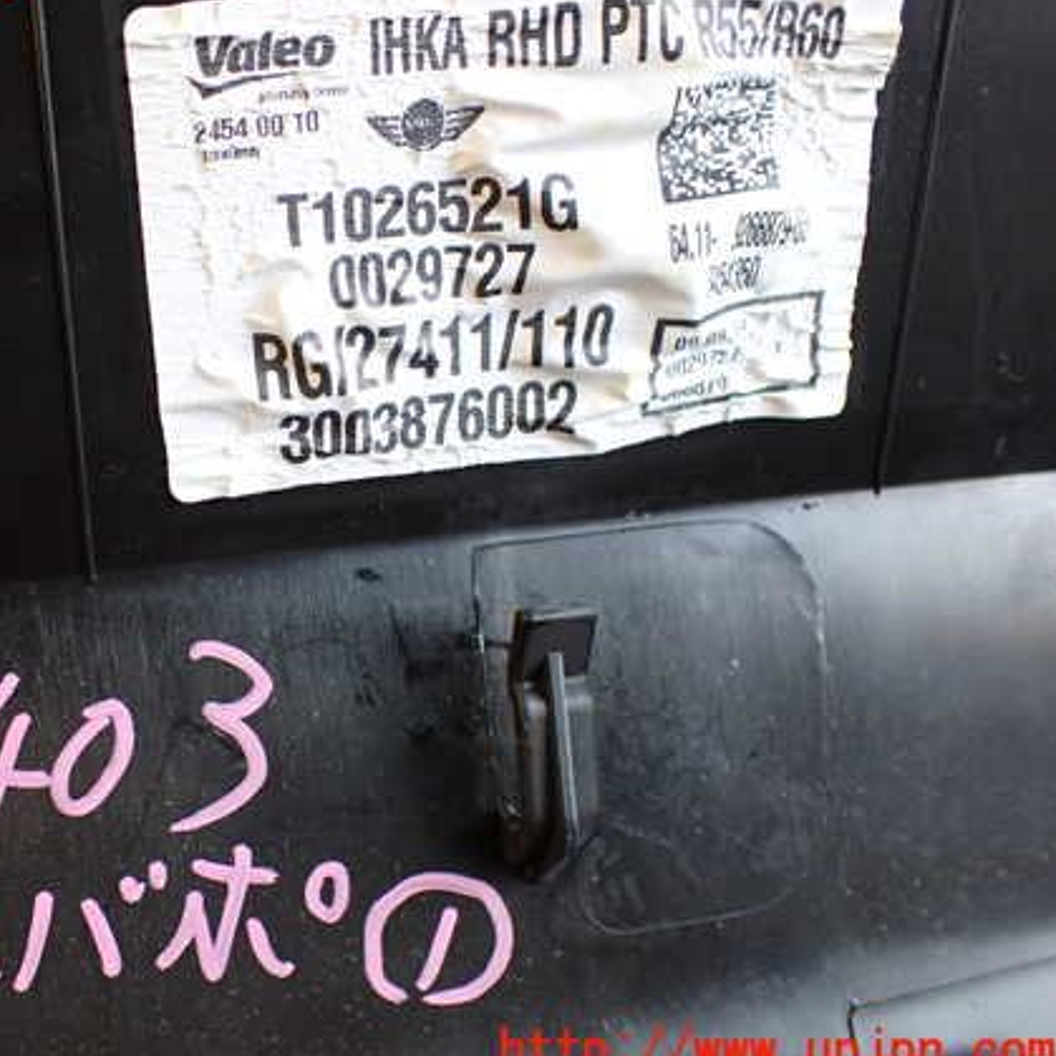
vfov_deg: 43.9
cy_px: 517
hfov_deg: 43.0
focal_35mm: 38
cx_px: 313
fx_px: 1312
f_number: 2.3
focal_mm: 5.4
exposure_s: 1/125
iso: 250
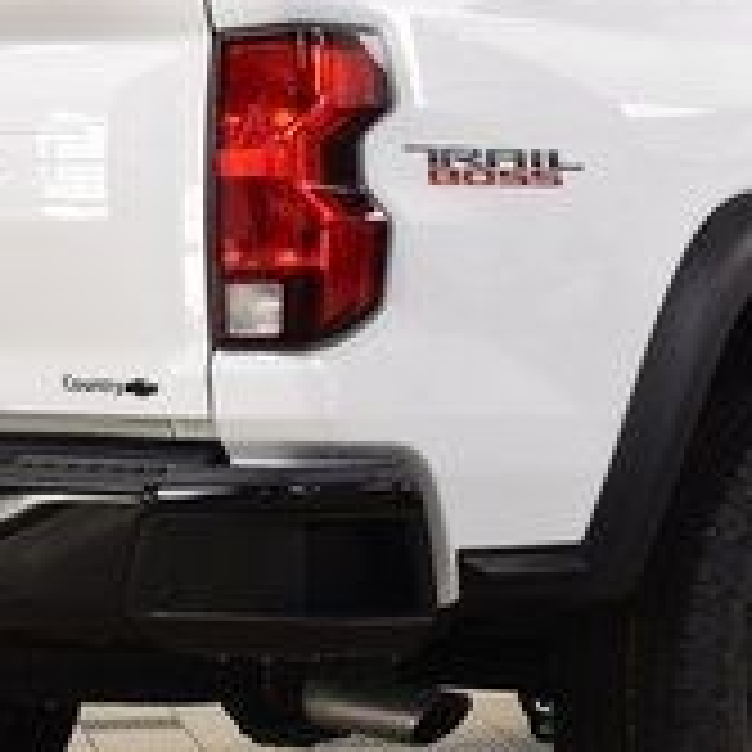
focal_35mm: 176
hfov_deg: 9.9
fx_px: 4326
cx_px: 572
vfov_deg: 9.9
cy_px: 281
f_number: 7.1
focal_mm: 36
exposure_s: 1/30
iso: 560
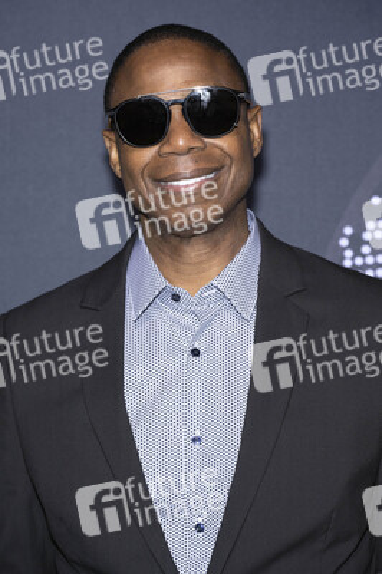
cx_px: 191
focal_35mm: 89
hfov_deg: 15.3
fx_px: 1419
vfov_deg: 22.9
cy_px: 287
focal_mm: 89
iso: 800
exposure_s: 1/200
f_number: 5.6
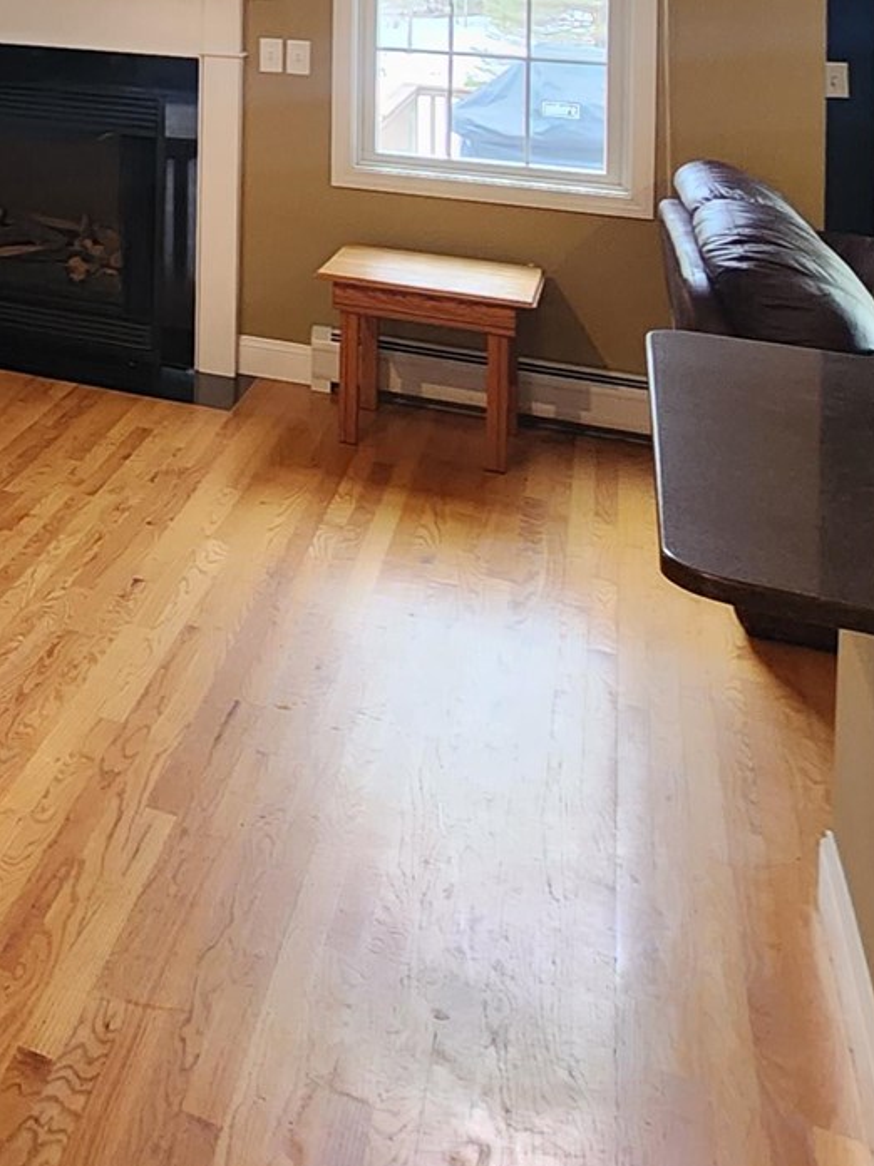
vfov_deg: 36.4
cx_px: -350
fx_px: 1449
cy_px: -147
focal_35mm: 43
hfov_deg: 26.6
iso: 250
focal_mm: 2.2
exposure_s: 1/60
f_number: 2.2
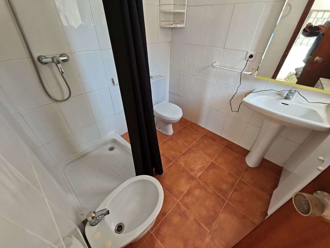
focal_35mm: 14
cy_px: 124
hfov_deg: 102.0
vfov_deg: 85.8
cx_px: 165
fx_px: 134
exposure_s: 1/50
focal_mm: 2.16
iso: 250
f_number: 2.2
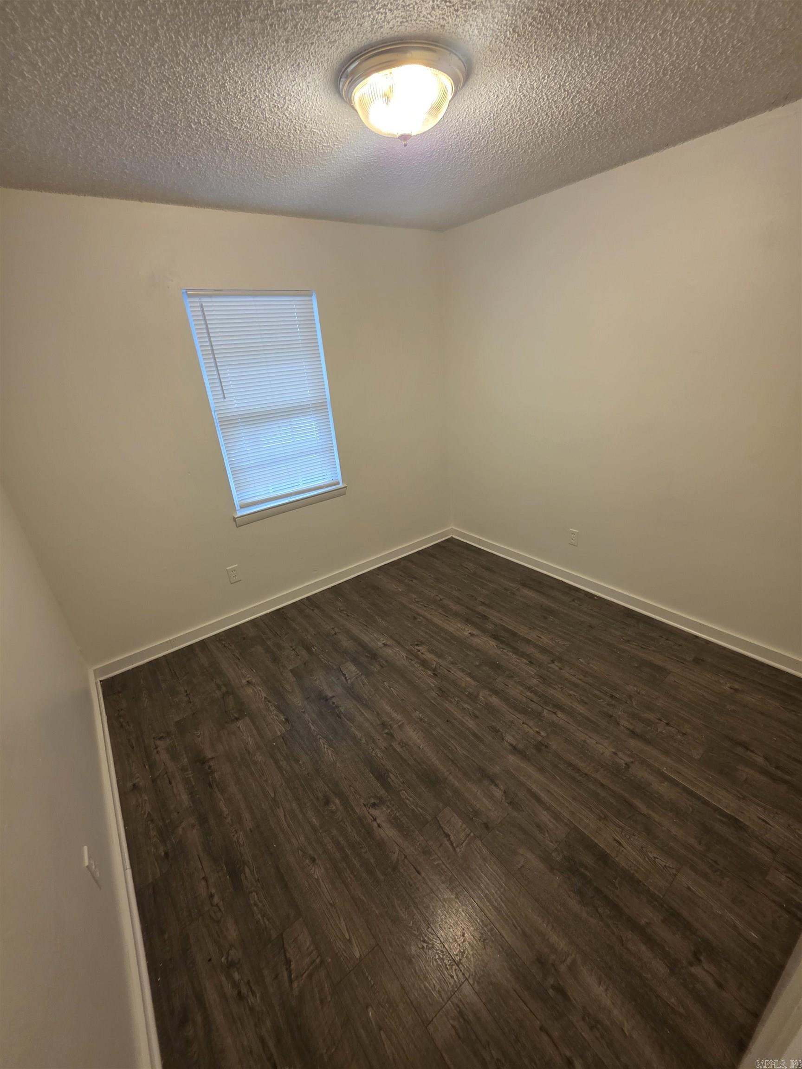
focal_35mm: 13
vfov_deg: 106.2
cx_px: 401
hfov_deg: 89.9
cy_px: 534
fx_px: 402
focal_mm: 2.2
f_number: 1.9
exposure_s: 1/60
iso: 200
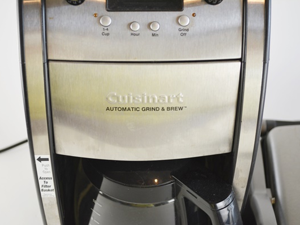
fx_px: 538
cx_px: 144
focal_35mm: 62
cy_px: 112
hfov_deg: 31.2
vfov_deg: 23.7
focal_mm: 38
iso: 400
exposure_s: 1/100
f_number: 5
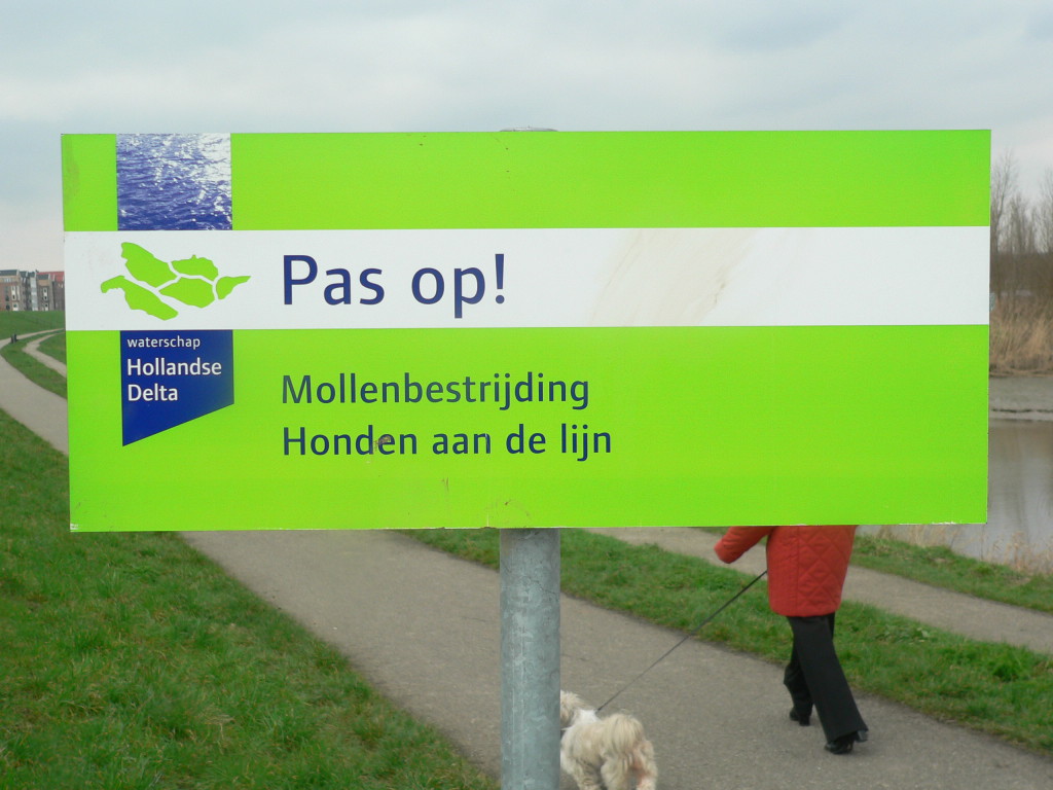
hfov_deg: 38.2
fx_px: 1521
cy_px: 395
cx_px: 526
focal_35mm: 50
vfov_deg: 29.1
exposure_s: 1/500
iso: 100
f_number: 2.8
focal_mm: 8.3
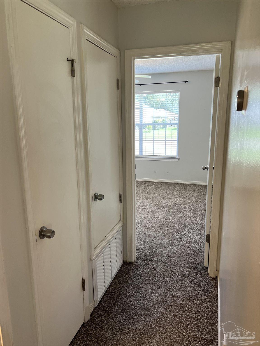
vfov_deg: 67.3
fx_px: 260
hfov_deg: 53.1
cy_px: 173
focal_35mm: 26
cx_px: 130
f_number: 1.5
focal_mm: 5.7
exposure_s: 1/120
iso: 125
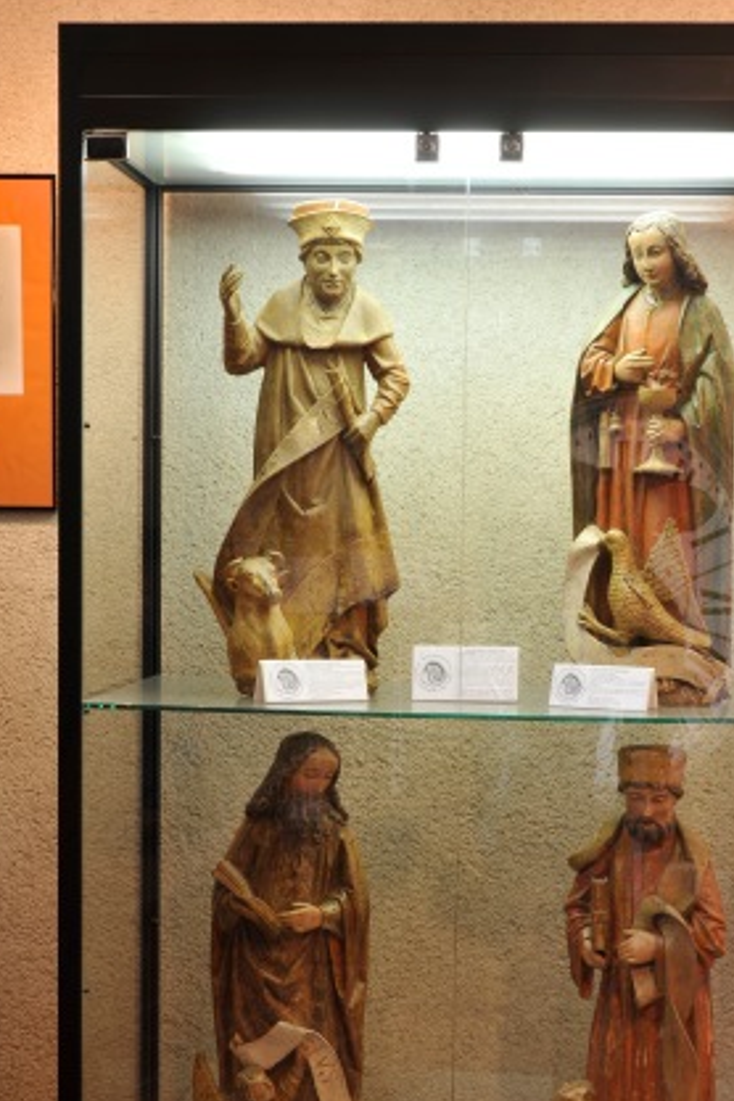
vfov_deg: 29.1
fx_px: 2110
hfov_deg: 19.7
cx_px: 445
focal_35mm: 69
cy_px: 692
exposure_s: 1/1.6
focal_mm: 48
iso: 200
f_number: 18
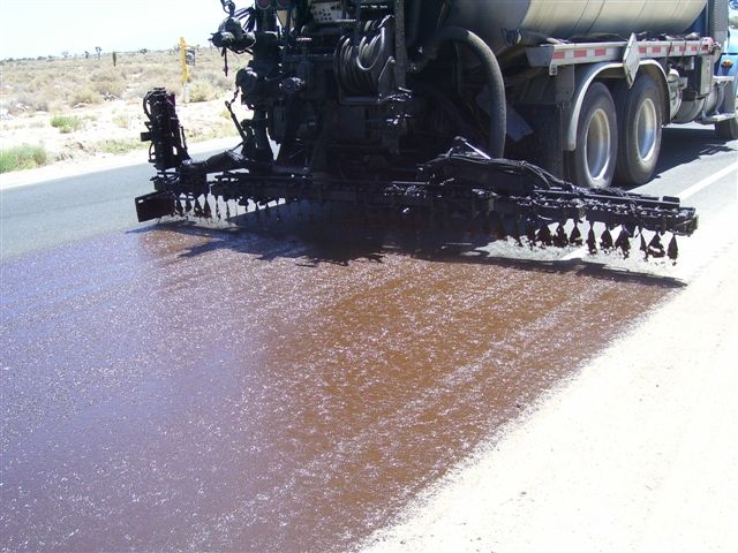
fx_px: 895
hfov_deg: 44.8
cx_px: 369
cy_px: 276
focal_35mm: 42
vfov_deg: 34.3
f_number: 3
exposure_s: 1/500
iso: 80
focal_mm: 7
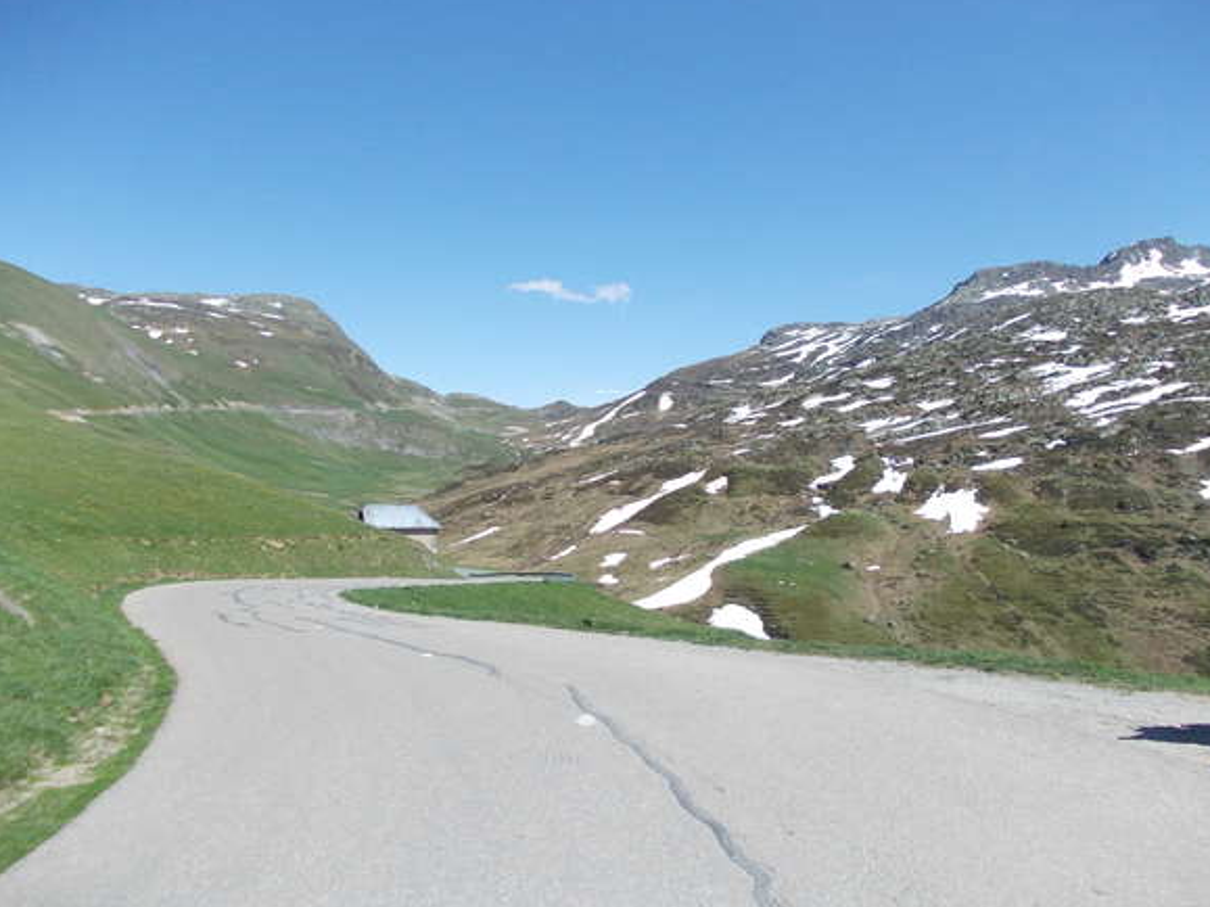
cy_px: 458
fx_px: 1013
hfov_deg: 61.7
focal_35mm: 29
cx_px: 621
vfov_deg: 48.2
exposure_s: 1/320
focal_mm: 4
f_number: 5.4
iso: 80
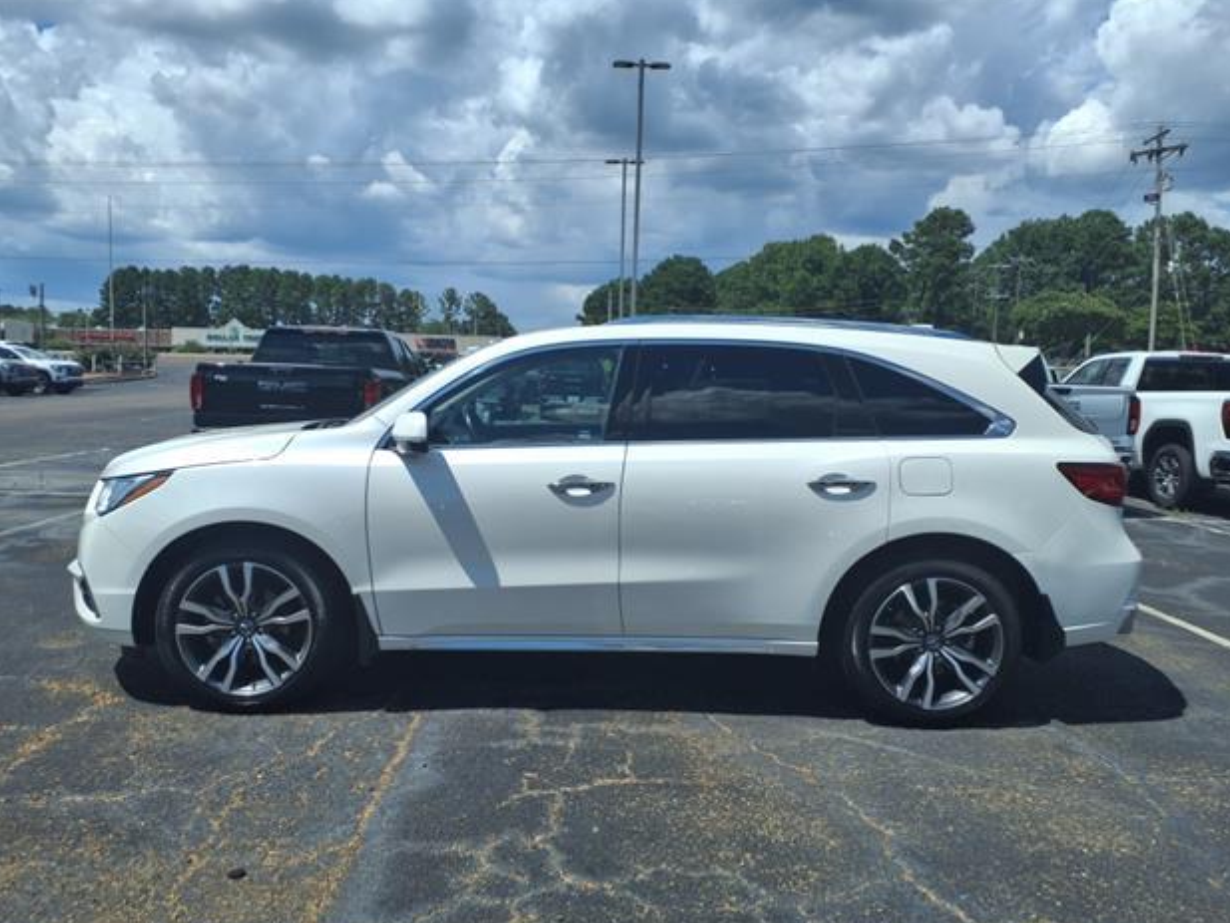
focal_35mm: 28
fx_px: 995
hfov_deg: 63.4
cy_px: 466
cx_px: 604
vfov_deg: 49.8
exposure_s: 1/3333
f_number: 1.9
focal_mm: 3.58
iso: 40
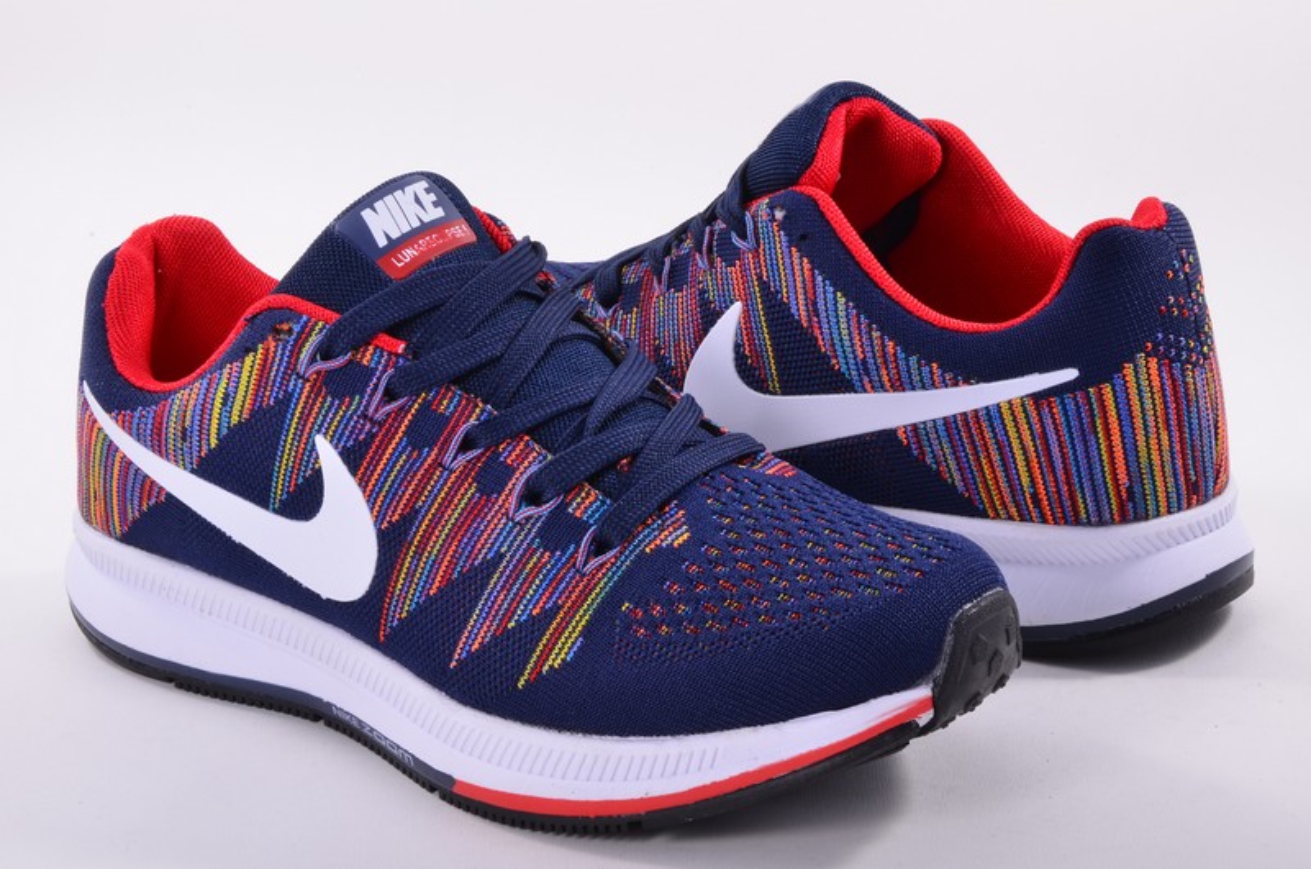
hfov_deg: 23.4
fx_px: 3162
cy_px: 434
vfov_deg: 15.6
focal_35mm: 87
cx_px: 656
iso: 100
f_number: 29
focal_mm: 58
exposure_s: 1/200
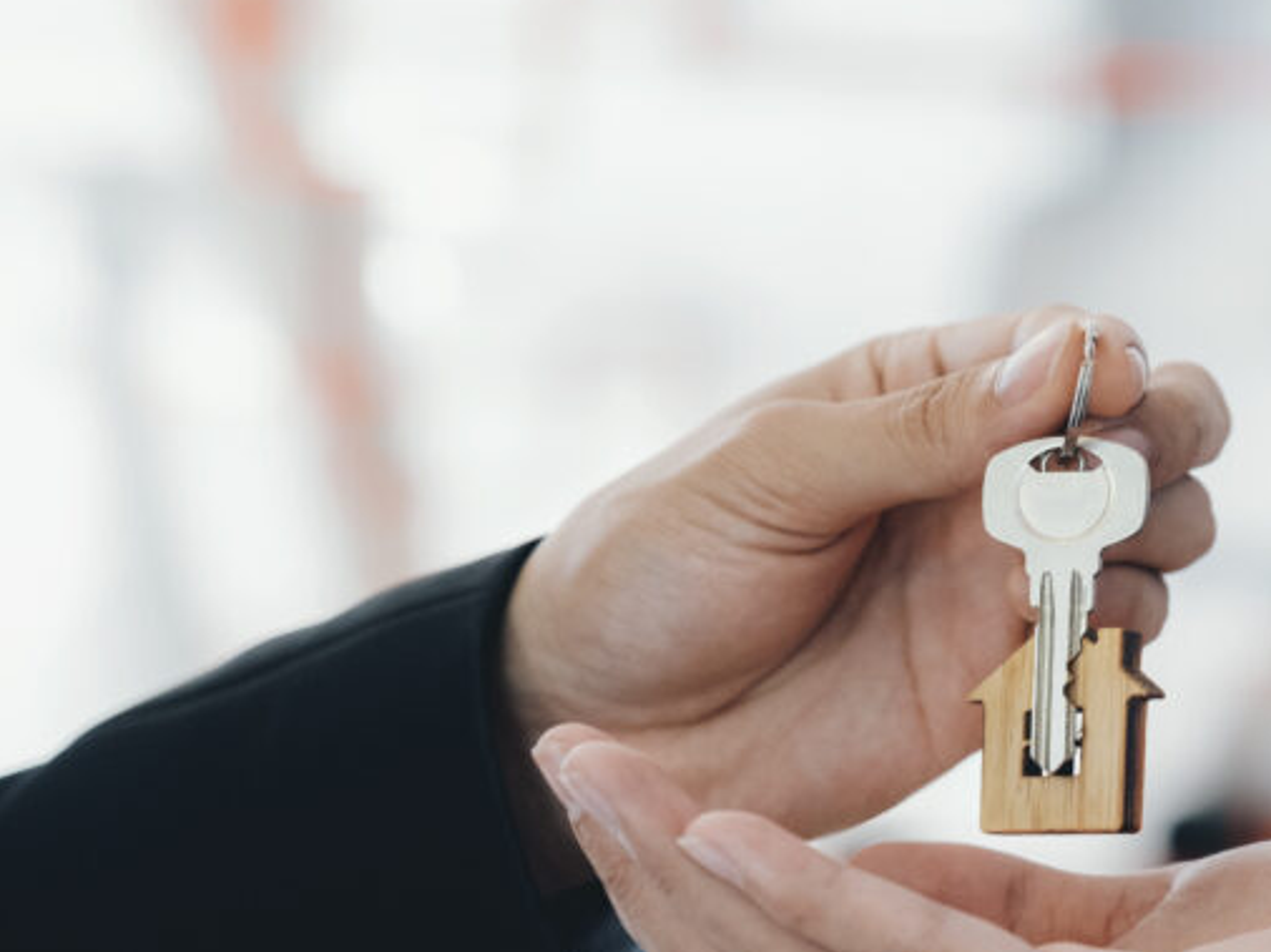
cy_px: 517
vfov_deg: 10.4
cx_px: 1047
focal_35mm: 142
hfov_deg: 13.8
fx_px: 5211
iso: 1000
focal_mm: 55
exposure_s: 1/125
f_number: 2.8
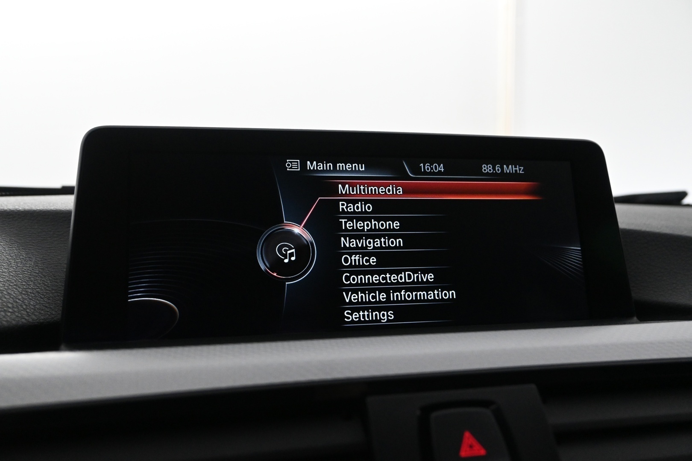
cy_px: 230
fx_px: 562
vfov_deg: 44.6
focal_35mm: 29
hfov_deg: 63.2
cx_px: 346
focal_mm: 19.5
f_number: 5
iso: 3200
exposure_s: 1/100
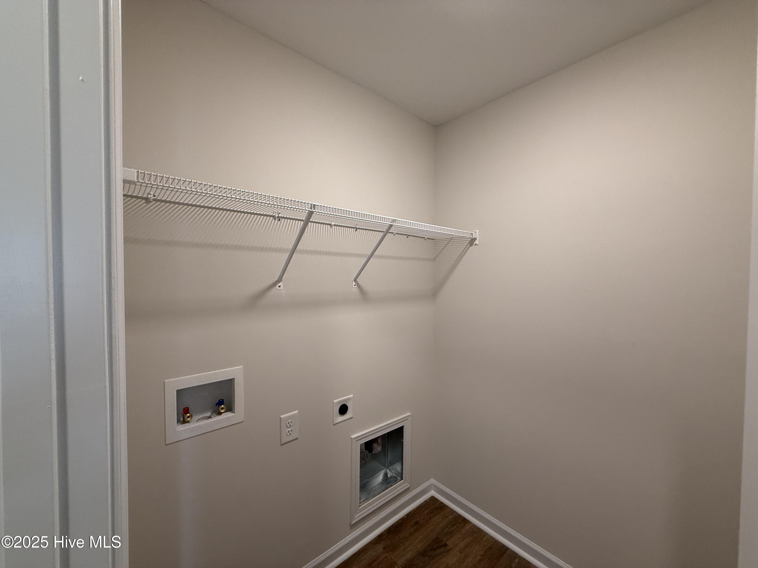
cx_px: 379
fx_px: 307
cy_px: 284
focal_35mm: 14
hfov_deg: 102.1
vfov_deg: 85.7
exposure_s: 1/120
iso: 250
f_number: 2.2
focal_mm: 2.22
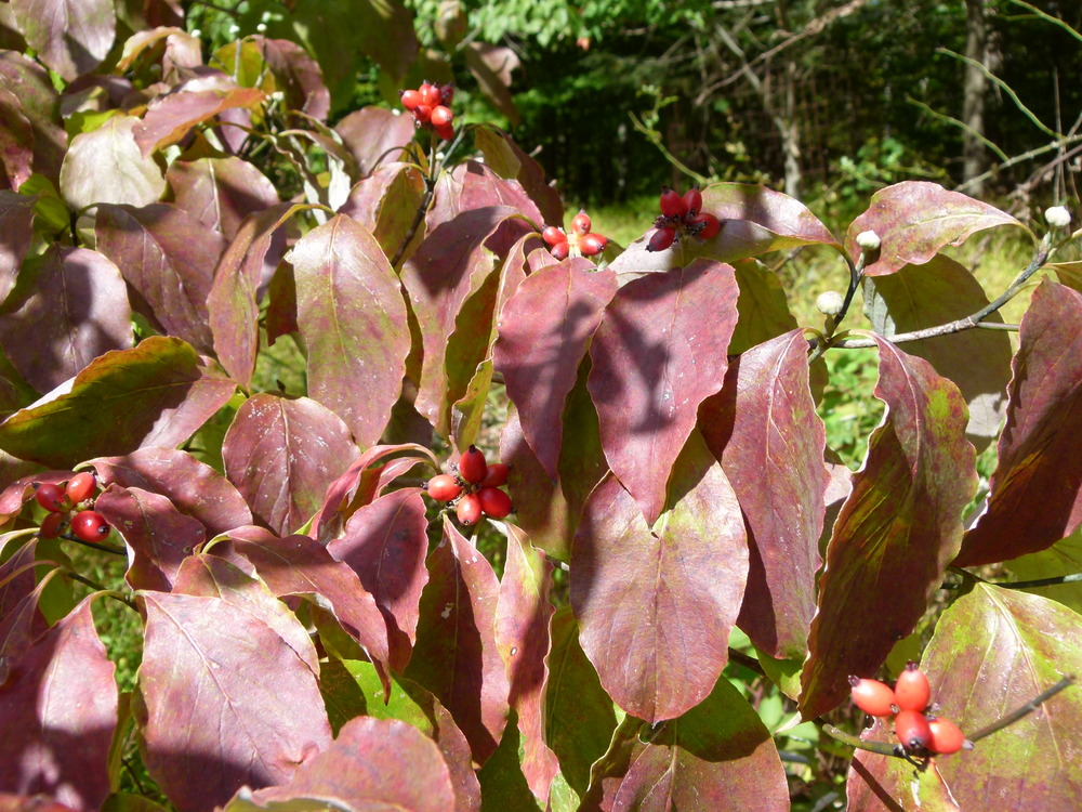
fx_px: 1125
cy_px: 406
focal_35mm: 36
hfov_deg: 51.4
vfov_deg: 39.7
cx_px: 541
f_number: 4
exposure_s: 1/320
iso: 100
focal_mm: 6.5
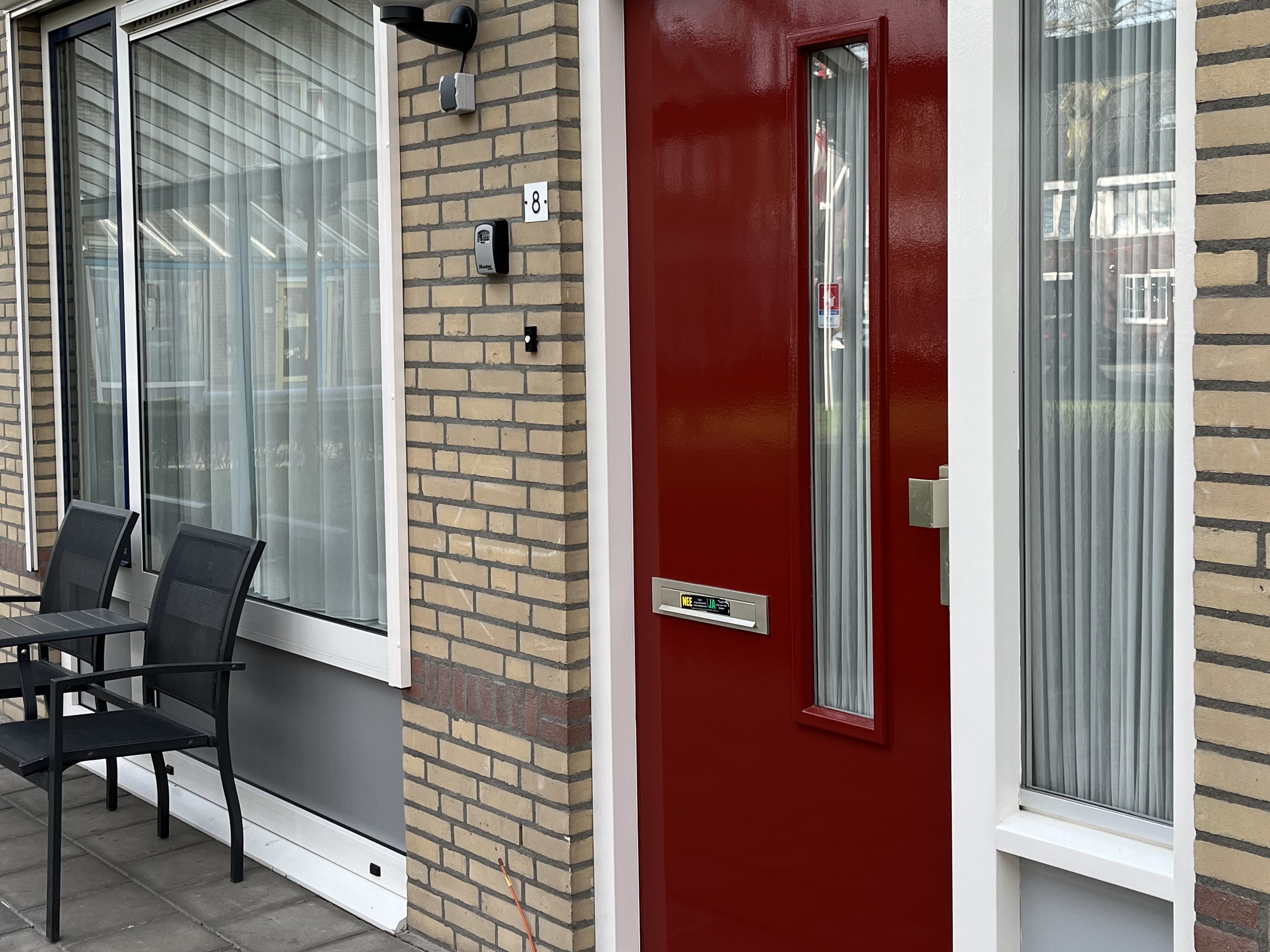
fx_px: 1577
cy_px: 378
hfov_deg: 43.8
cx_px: 702
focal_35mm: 43
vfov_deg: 33.5
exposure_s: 1/459
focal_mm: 5.1
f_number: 1.6
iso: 50
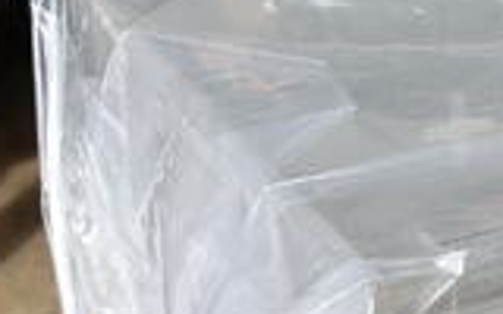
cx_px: 714
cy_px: 270
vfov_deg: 12.4
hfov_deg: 18.0
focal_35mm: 105
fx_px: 1439
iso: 100
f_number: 5.6
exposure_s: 1/125
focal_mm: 18
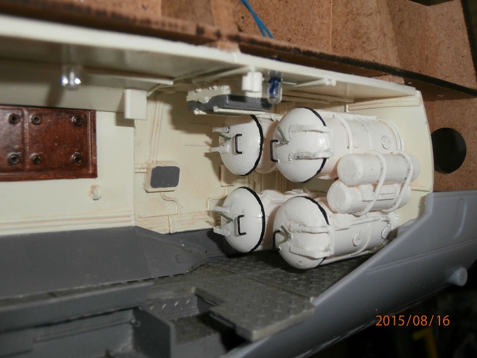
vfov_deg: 37.7
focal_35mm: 38
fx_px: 524
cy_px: 179
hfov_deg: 49.0
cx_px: 238
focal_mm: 6.67
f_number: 3.9
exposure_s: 1/40
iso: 200
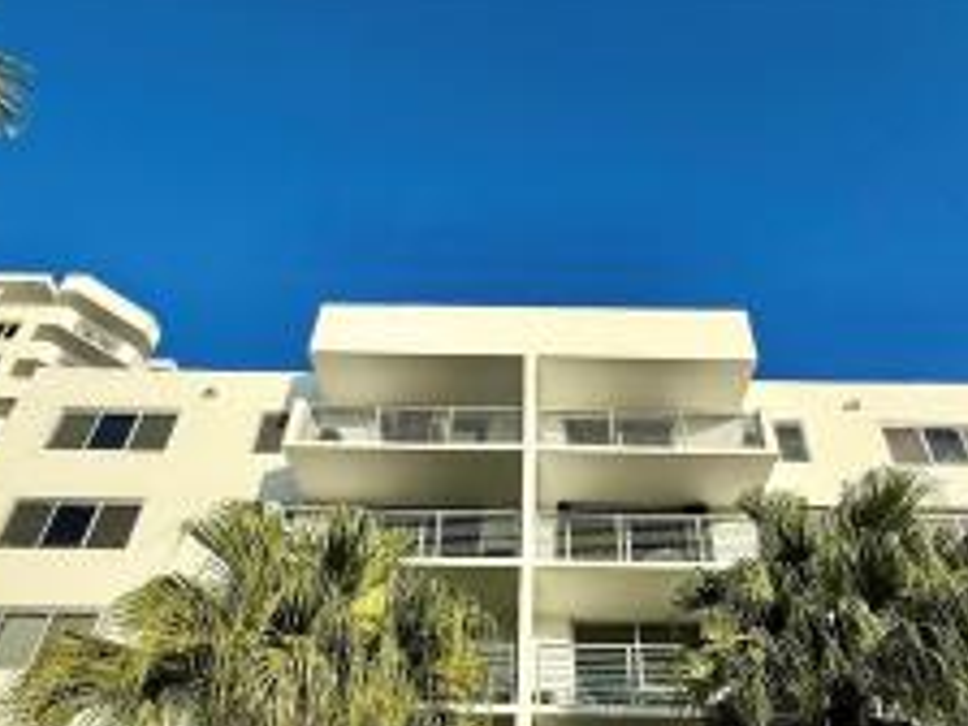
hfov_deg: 69.3
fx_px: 699
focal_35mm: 25
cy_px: 627
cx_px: 523
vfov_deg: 50.0
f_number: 2.2
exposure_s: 1/1901
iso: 50
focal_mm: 2.22
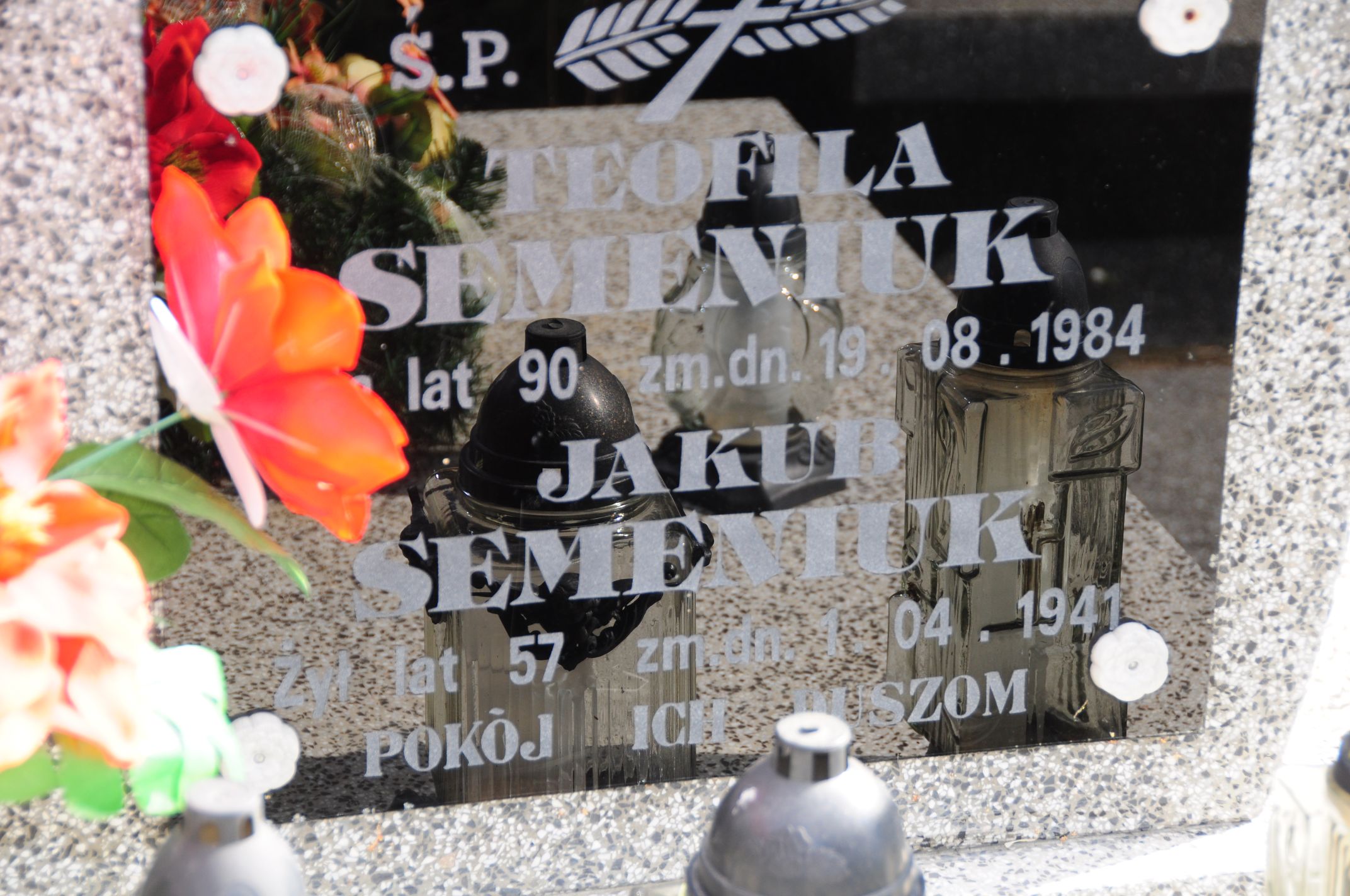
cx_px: 675
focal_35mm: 105
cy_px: 448
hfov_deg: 19.5
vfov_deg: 13.0
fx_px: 3933
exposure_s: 1/200
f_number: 5
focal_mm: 70
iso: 250
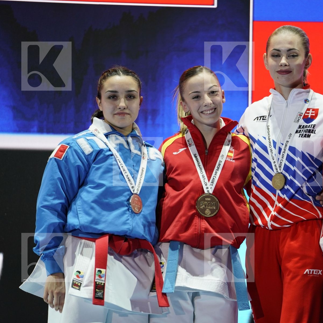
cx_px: 229
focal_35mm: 248
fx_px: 2618
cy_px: 162
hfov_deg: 7.1
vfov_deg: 7.1
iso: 400
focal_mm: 194
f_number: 2.8
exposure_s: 1/250
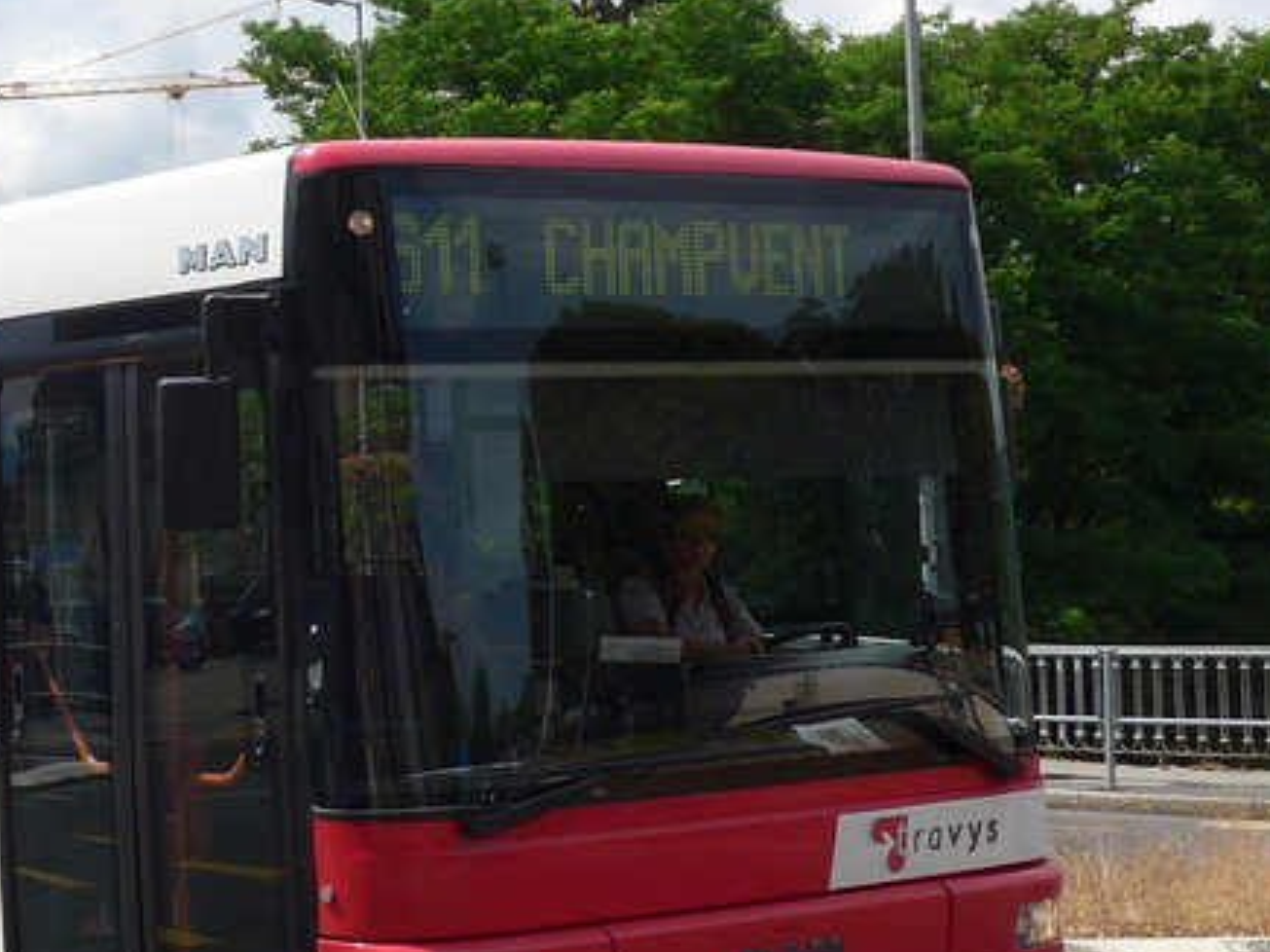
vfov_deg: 18.4
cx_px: -254
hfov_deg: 22.5
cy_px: 394
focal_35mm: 80
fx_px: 2934
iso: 80
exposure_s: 1/2000
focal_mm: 6
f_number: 2.8
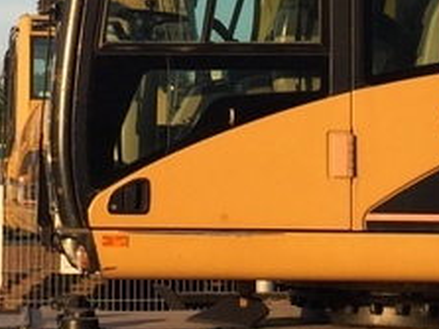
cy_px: -142
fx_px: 1977
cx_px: 197
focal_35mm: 156
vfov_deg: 9.3
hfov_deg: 12.7
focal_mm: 4.15
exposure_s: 1/682
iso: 32
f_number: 2.2
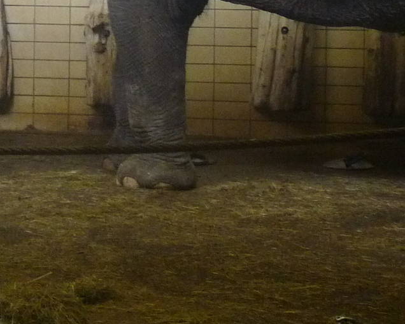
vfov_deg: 14.0
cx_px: 163
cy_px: -32
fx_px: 1295
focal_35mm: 108
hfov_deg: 17.8
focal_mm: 5.5
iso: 400
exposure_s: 1/20
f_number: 3
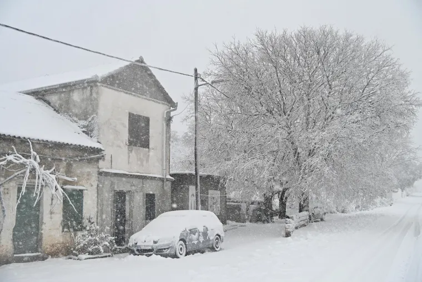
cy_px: 141
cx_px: 211
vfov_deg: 30.5
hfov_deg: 44.5
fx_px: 516
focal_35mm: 44
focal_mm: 44
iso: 800
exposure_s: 1/320
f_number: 4
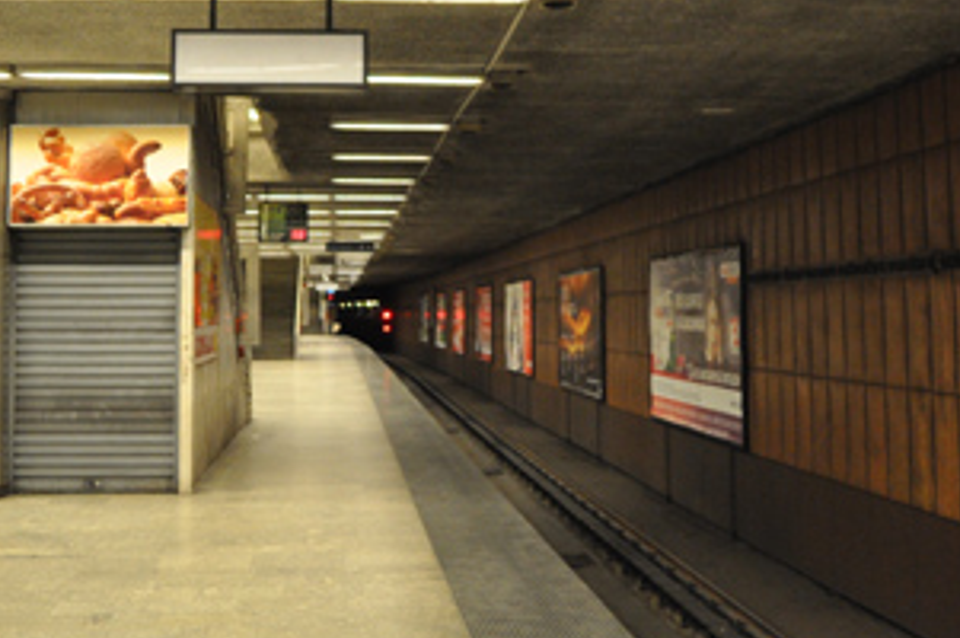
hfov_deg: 38.9
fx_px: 1359
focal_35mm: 51
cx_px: 472
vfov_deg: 26.1
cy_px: 172
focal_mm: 17
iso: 1400
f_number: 2.8
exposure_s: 1/30
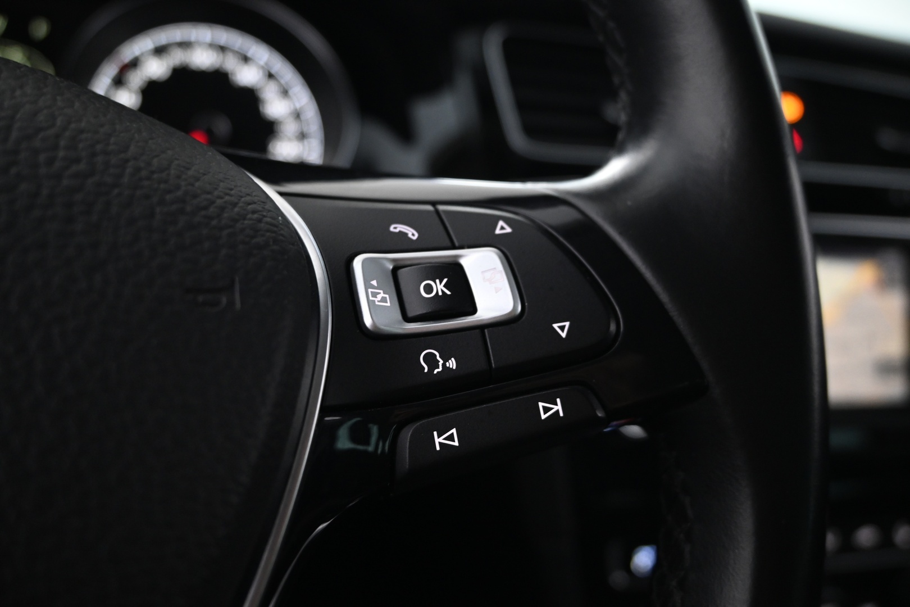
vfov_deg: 44.6
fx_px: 739
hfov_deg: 63.2
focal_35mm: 29
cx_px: 455
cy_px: 304
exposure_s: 1/13
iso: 1600
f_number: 3.8
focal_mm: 19.5
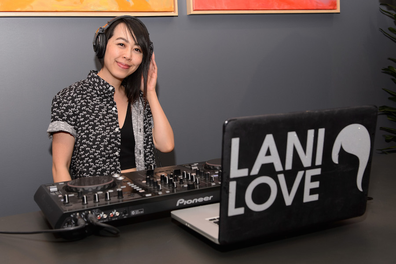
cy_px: 132
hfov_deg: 53.1
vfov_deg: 36.9
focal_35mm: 36
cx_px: 198
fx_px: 396
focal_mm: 36
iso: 800
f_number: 5
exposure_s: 1/160
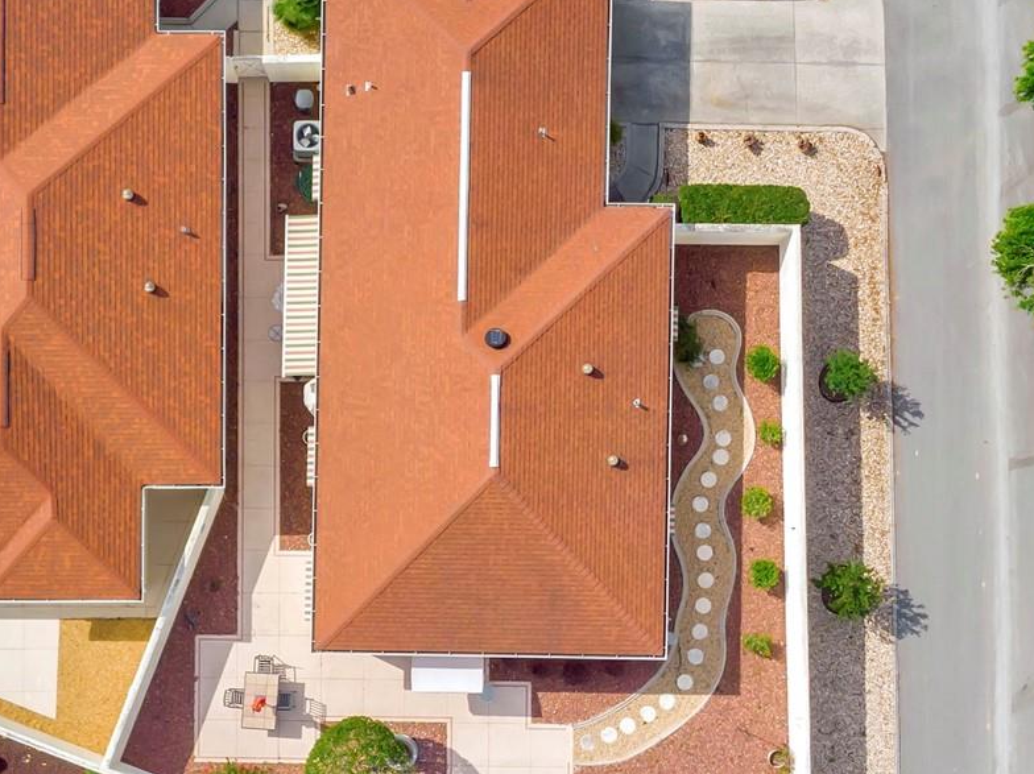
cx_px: 437
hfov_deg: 38.8
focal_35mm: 49
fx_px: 1463
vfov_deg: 29.6
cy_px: 364
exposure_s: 1/250
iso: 100
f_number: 2.8
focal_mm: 4.5
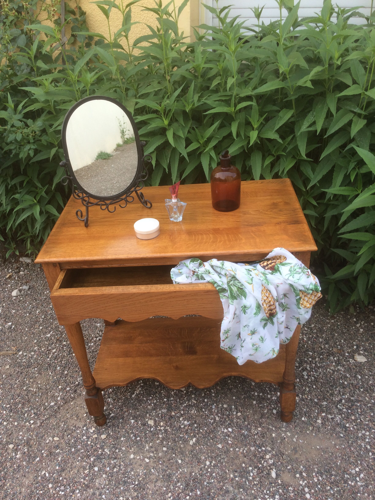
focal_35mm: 29
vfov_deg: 61.7
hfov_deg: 48.2
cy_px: 250
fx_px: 419
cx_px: 188
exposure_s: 1/163
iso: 32
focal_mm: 4.15
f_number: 2.2
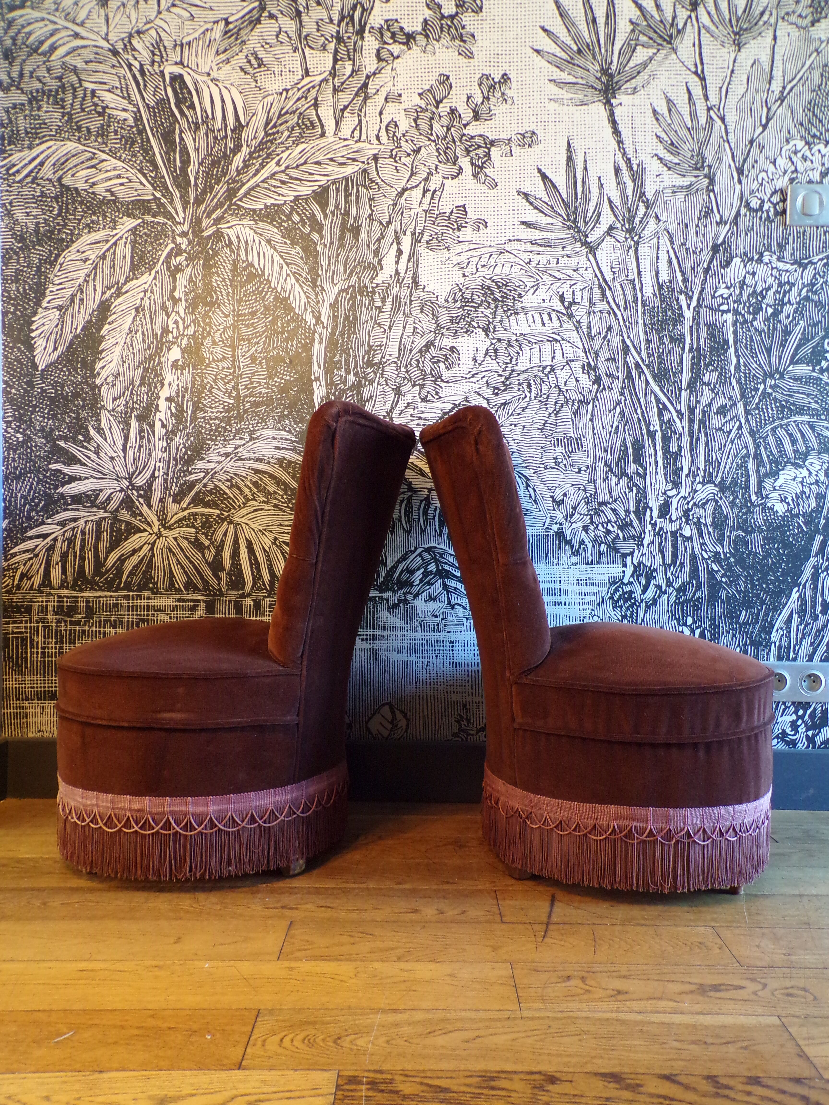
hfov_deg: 49.7
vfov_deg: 63.4
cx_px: 414
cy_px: 552
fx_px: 894
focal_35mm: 28
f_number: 3.1
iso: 298
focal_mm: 5
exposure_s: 1/17
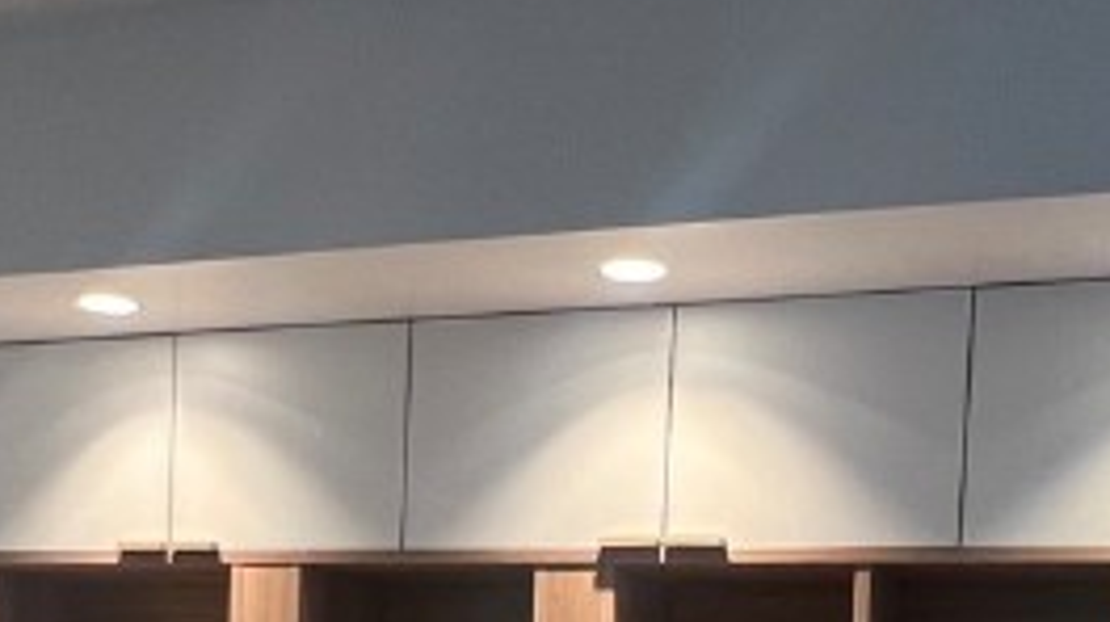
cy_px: 874
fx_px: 1617
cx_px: 551
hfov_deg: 37.9
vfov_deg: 19.5
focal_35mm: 55
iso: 125
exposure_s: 1/120
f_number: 1.8
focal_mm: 1.57
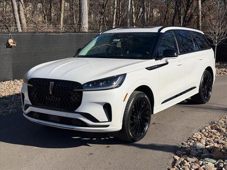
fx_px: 315
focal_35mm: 48
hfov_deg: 39.7
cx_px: 114
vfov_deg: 30.3
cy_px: 85
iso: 64
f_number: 1.78
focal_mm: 6.76
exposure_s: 1/7874
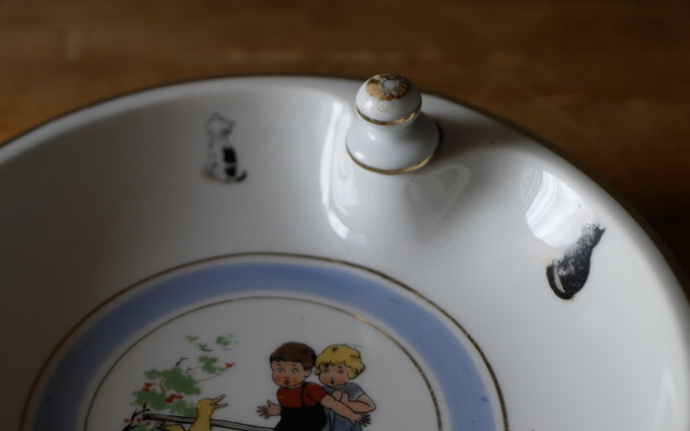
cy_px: 176
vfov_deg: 20.0
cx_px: 290
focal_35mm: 65
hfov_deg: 31.5
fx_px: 1222
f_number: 2.5
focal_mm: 25
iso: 200
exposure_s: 1/200
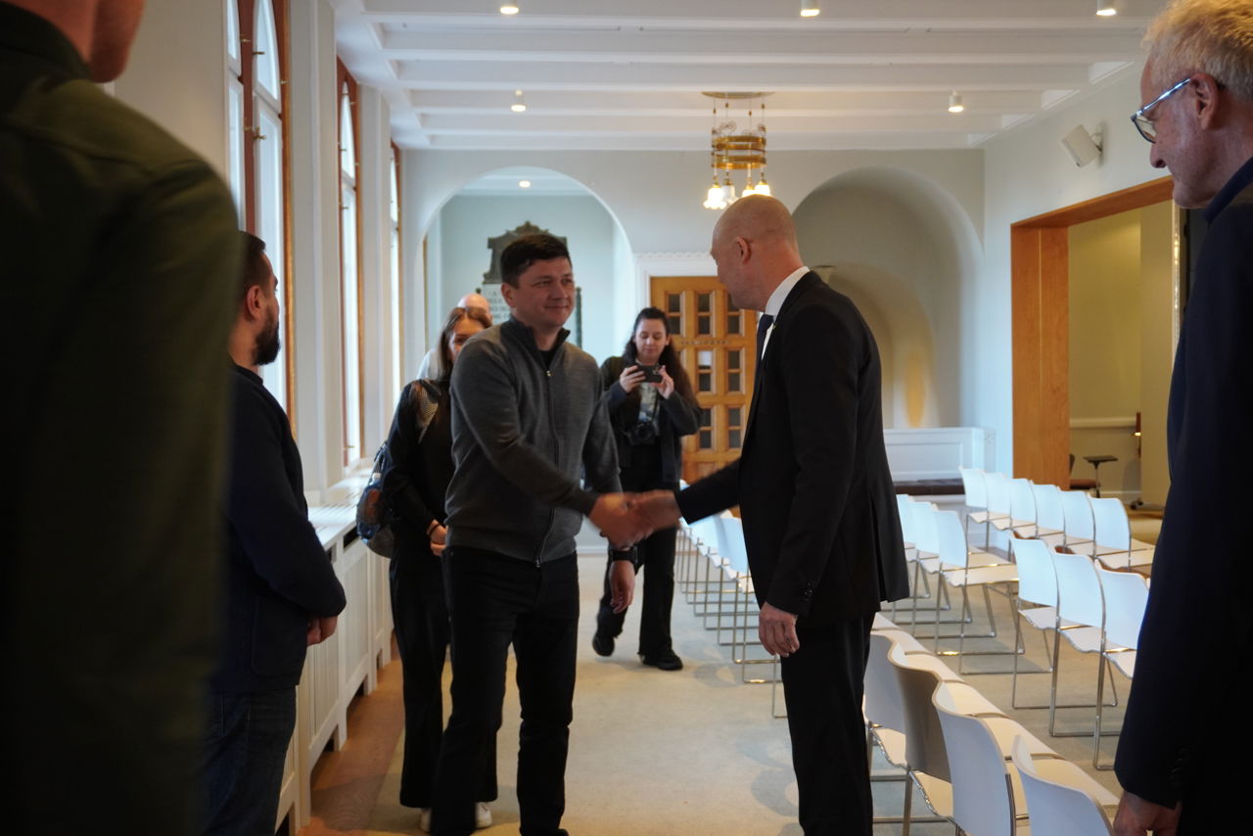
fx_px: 1514
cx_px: 626
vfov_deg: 30.9
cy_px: 418
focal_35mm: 44
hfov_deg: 45.0
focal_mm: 29
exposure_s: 1/50
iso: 1250
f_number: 4.5
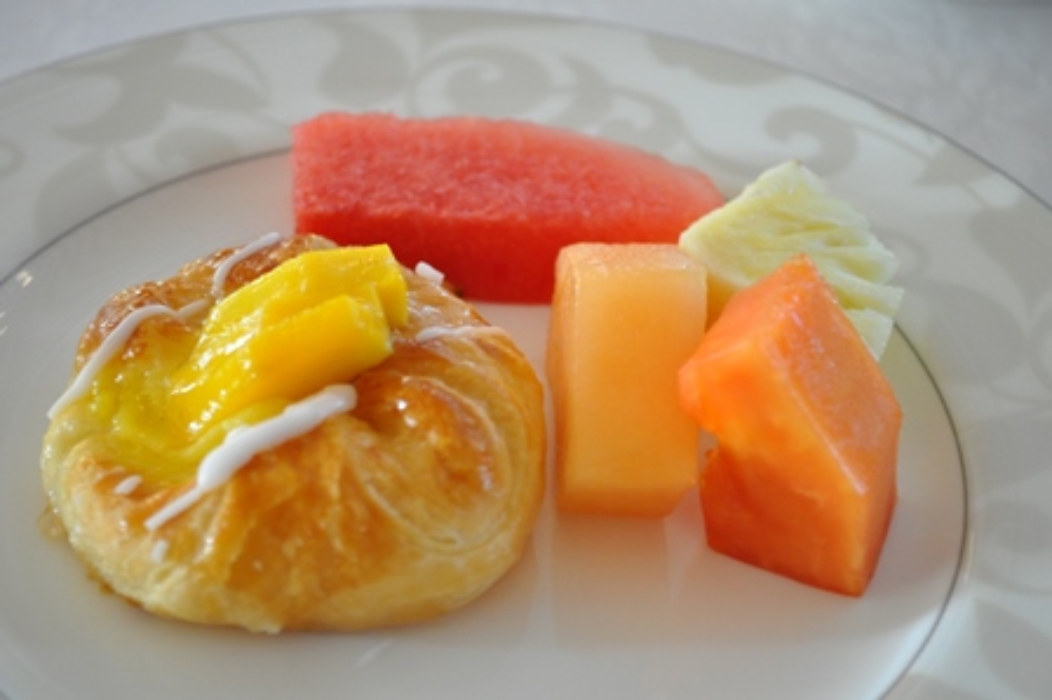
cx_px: 526
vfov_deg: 20.6
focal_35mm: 66
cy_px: 350
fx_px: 1927
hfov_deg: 30.5
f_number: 5.3
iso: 1600
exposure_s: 1/25
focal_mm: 44
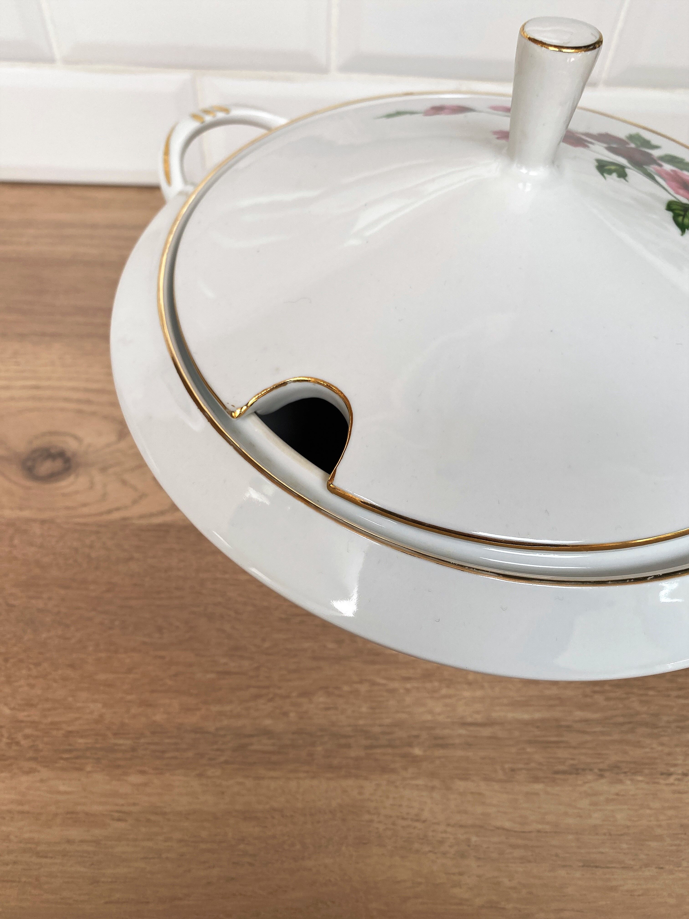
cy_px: 460
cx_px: 344
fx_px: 690
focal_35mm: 26
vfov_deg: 67.3
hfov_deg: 53.1
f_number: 1.8
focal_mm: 4.25
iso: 32
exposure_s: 1/124
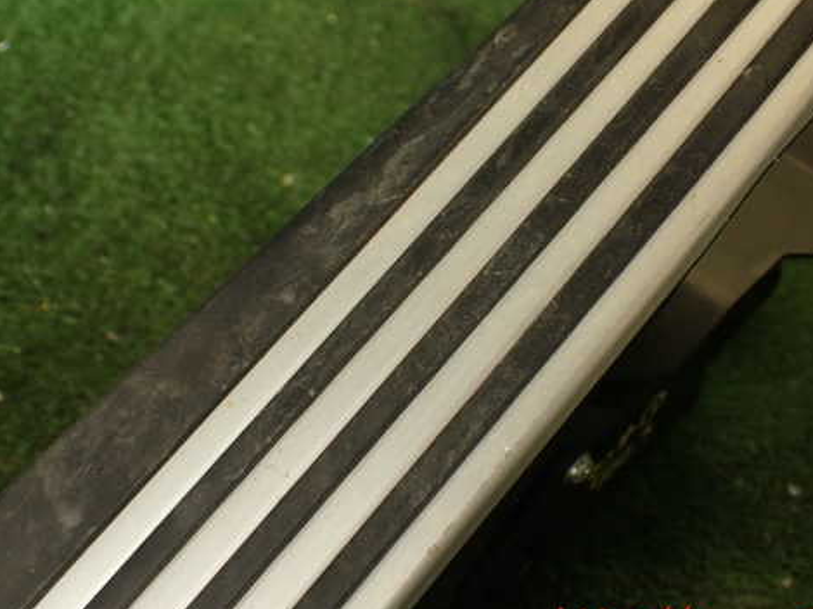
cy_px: 258
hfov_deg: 41.2
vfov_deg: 31.4
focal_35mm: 46
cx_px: 429
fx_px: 1080
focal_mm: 6.37
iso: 200
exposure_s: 1/80
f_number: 2.5
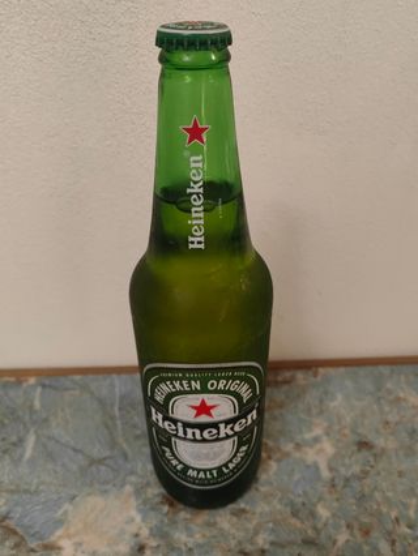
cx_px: 209
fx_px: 434
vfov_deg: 65.3
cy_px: 278
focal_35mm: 27
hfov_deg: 51.4
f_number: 1.8
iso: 250
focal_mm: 5.54
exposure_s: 1/100
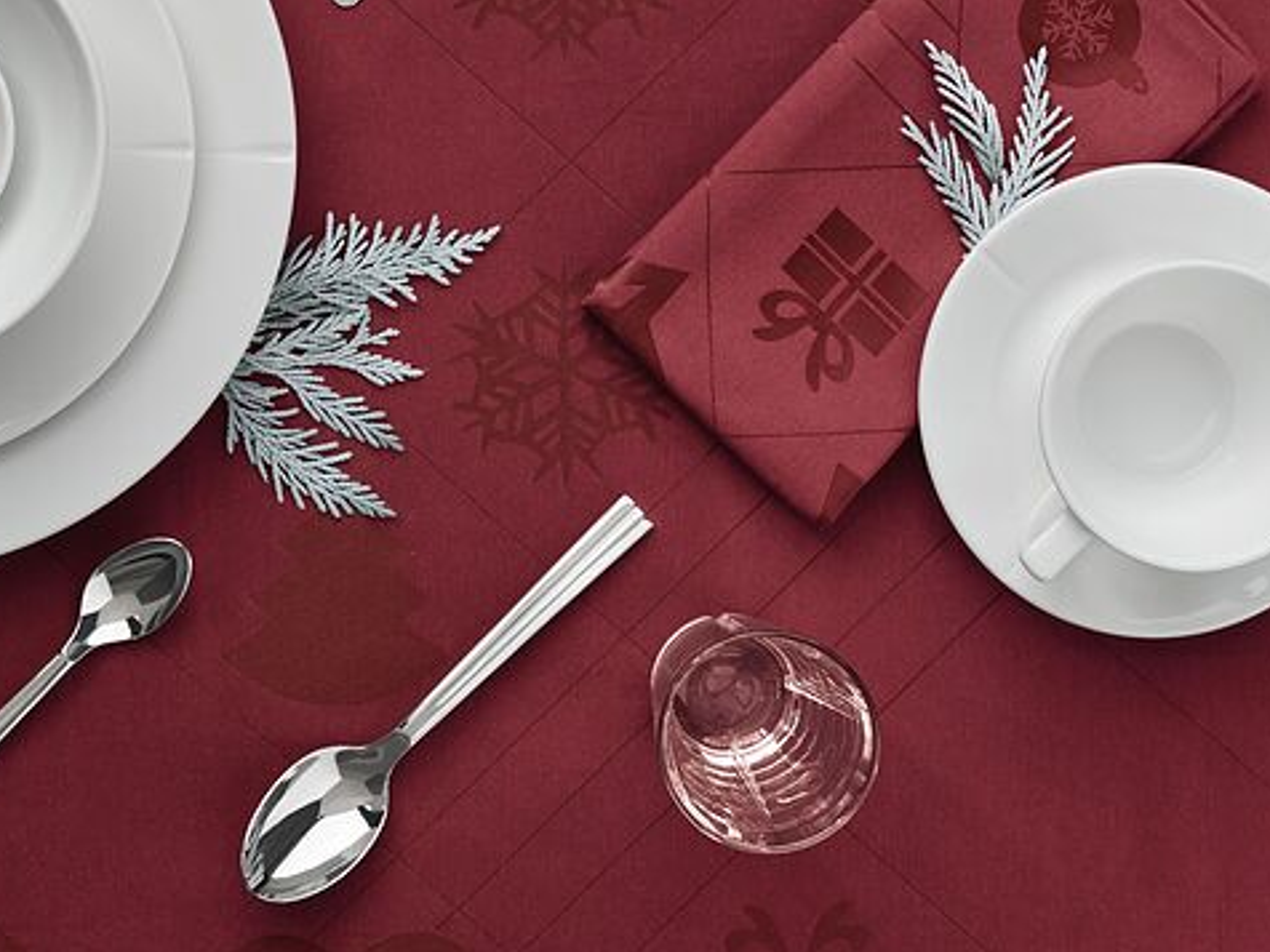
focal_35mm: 91
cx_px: 308
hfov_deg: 21.3
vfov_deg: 16.0
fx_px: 3339
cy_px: 96
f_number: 7.1
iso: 100
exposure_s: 1/50
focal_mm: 63
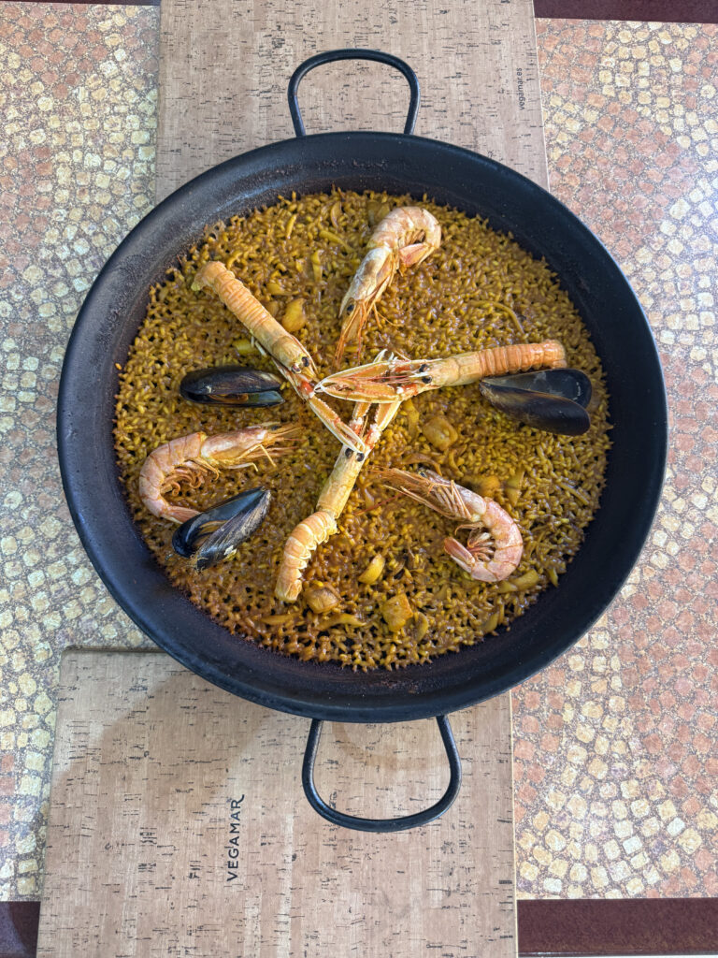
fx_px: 664
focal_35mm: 24
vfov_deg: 71.6
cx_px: 359
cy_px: 479
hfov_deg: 56.8
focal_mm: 6.76
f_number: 1.78
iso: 200
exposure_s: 1/101
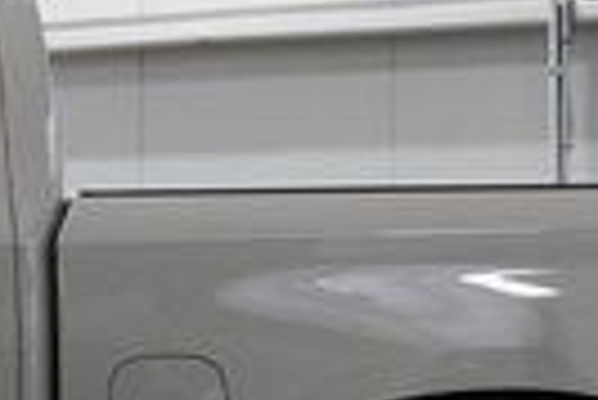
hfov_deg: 9.8
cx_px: -360
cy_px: 429
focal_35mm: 202
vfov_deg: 6.8
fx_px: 3359
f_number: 8
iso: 1600
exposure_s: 1/60
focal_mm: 28
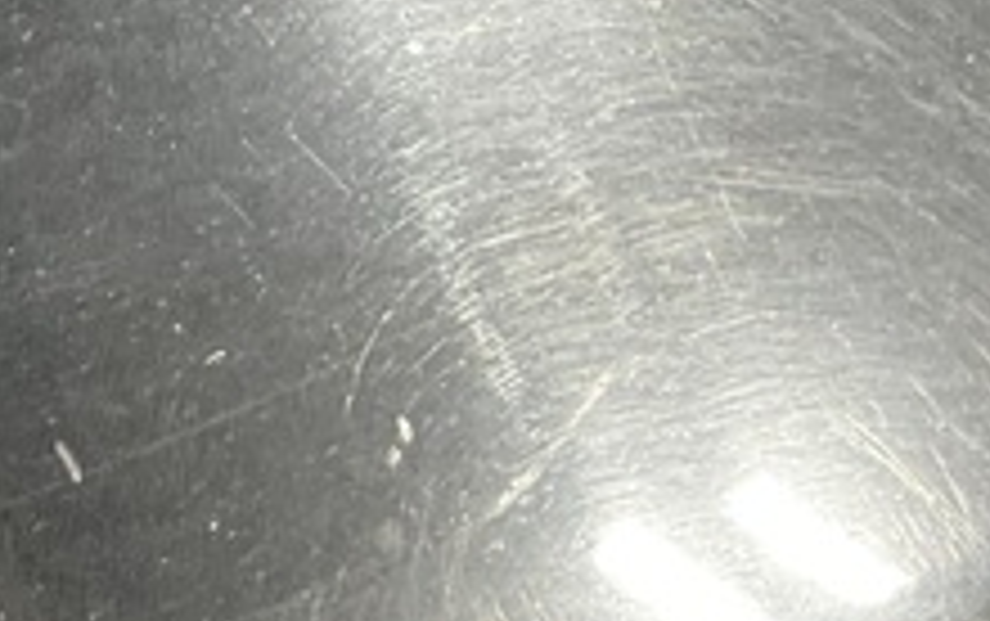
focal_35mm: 134
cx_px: 418
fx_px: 3619
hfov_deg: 15.6
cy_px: -212
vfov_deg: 9.6
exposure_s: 1/60
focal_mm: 3
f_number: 1.8
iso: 200
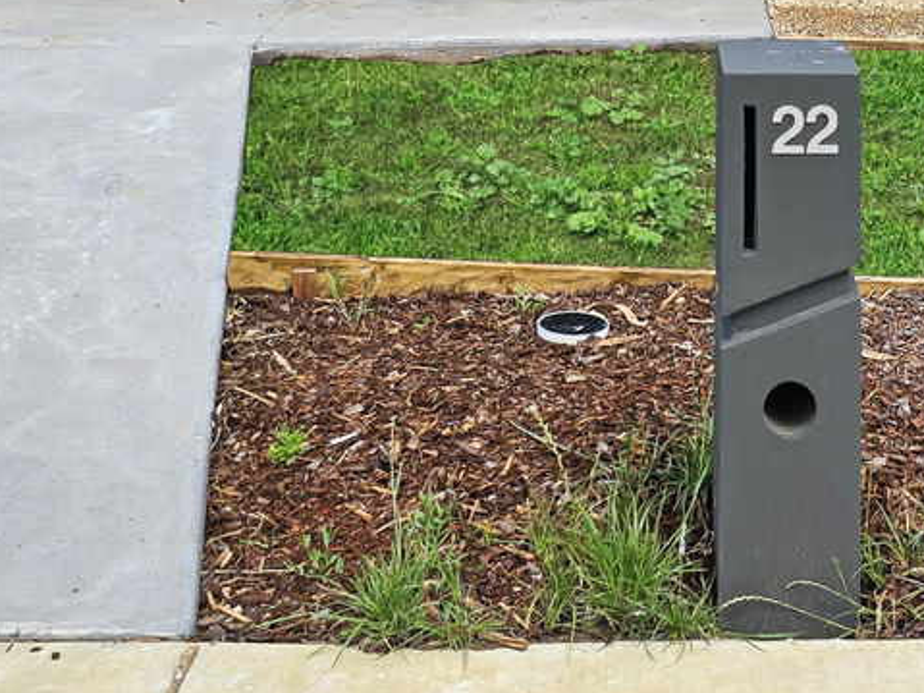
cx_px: 696
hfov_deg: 26.7
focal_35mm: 72
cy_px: -362
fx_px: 1921
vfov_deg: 18.1
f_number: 1.7
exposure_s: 1/529
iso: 12
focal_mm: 6.3
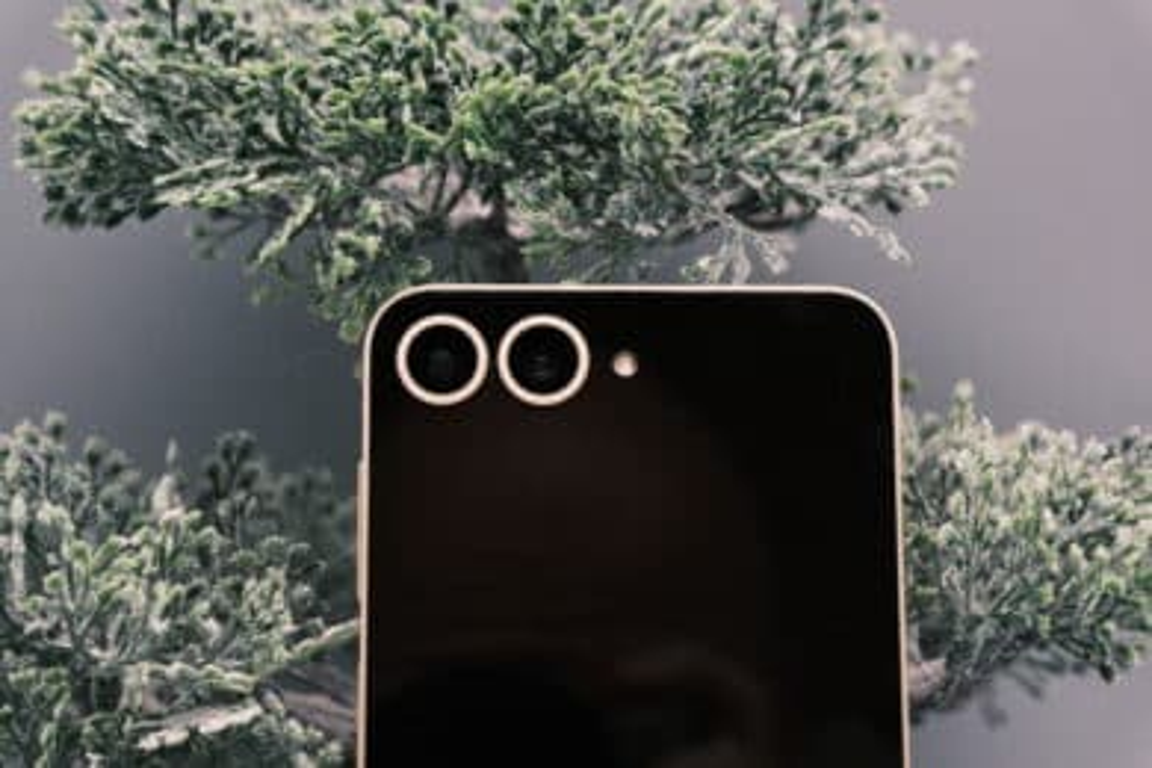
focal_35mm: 75
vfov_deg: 18.2
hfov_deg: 27.0
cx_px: 576
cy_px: 384
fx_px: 2400
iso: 800
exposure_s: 1/150
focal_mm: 50
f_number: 7.1
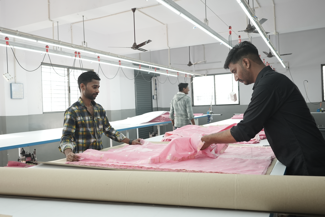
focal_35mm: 30
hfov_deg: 61.9
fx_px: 271
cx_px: 162
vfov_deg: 43.6
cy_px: 108
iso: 500
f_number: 4
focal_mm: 20
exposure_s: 1/250
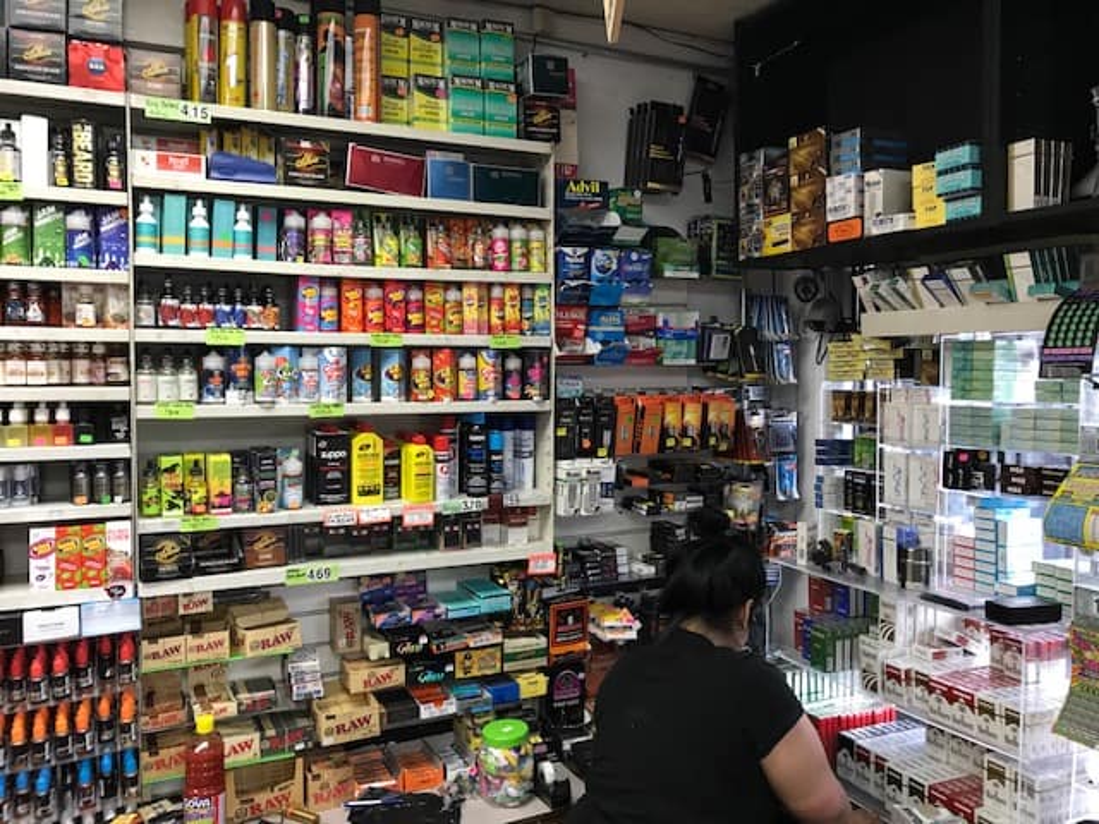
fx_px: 889
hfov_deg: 63.4
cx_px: 550
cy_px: 412
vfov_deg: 49.7
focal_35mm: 28
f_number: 1.8
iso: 40
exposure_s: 1/20
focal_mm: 3.99
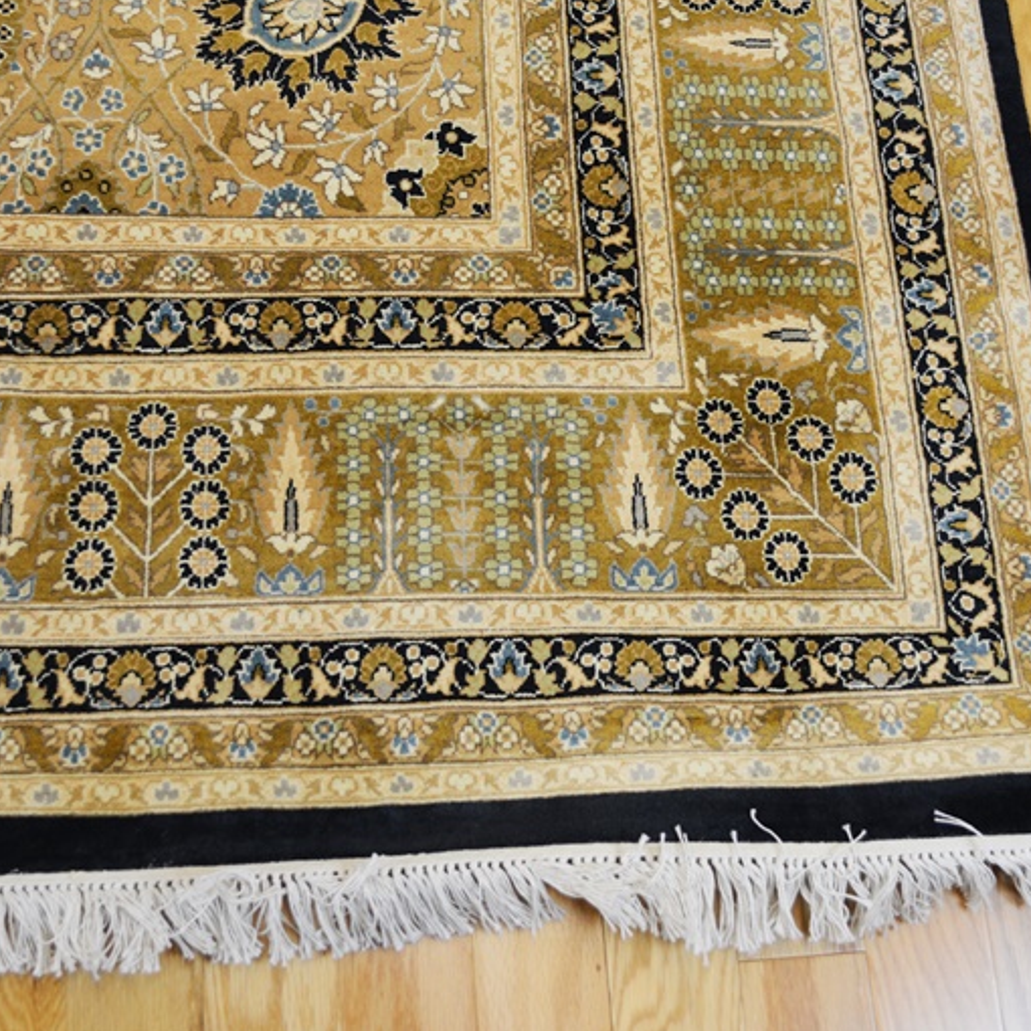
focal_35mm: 45
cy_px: 435
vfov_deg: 37.5
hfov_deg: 37.5
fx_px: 1516
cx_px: 479
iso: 400
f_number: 4
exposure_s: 1/60
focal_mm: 20
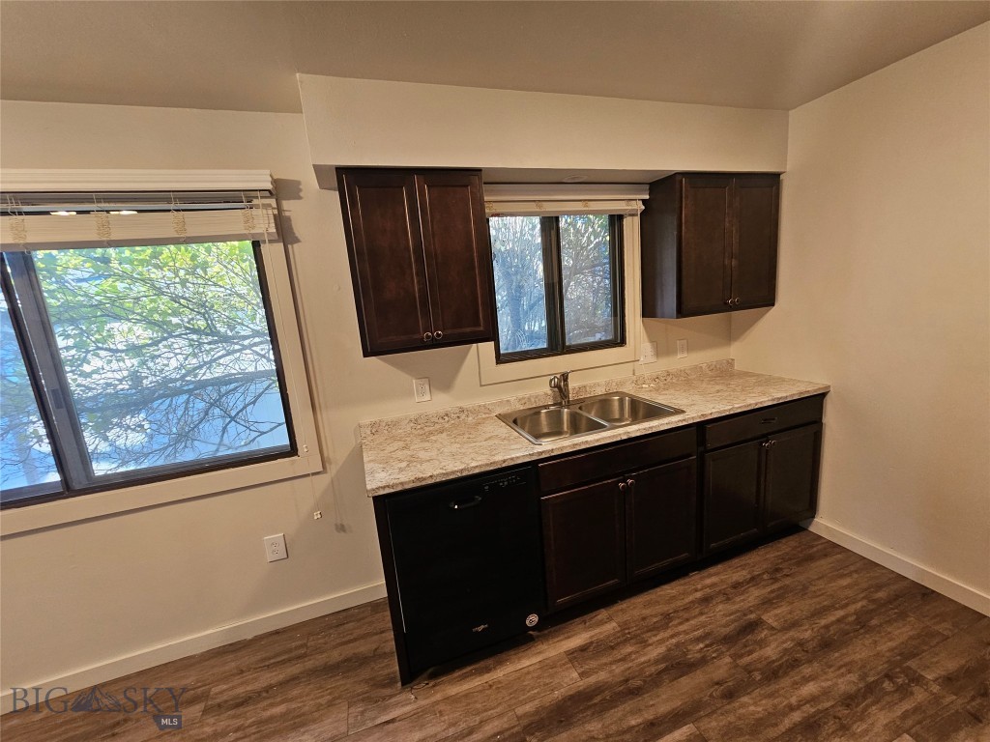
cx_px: 495
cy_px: 371
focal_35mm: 13
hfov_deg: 106.2
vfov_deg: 89.9
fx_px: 372
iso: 160
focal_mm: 2.2
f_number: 2.2
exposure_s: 1/60
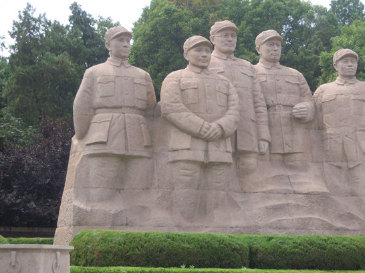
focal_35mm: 98
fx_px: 1033
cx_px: 235
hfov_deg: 20.0
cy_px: 161
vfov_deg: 15.1
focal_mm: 11.2
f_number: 4
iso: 100
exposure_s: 1/500
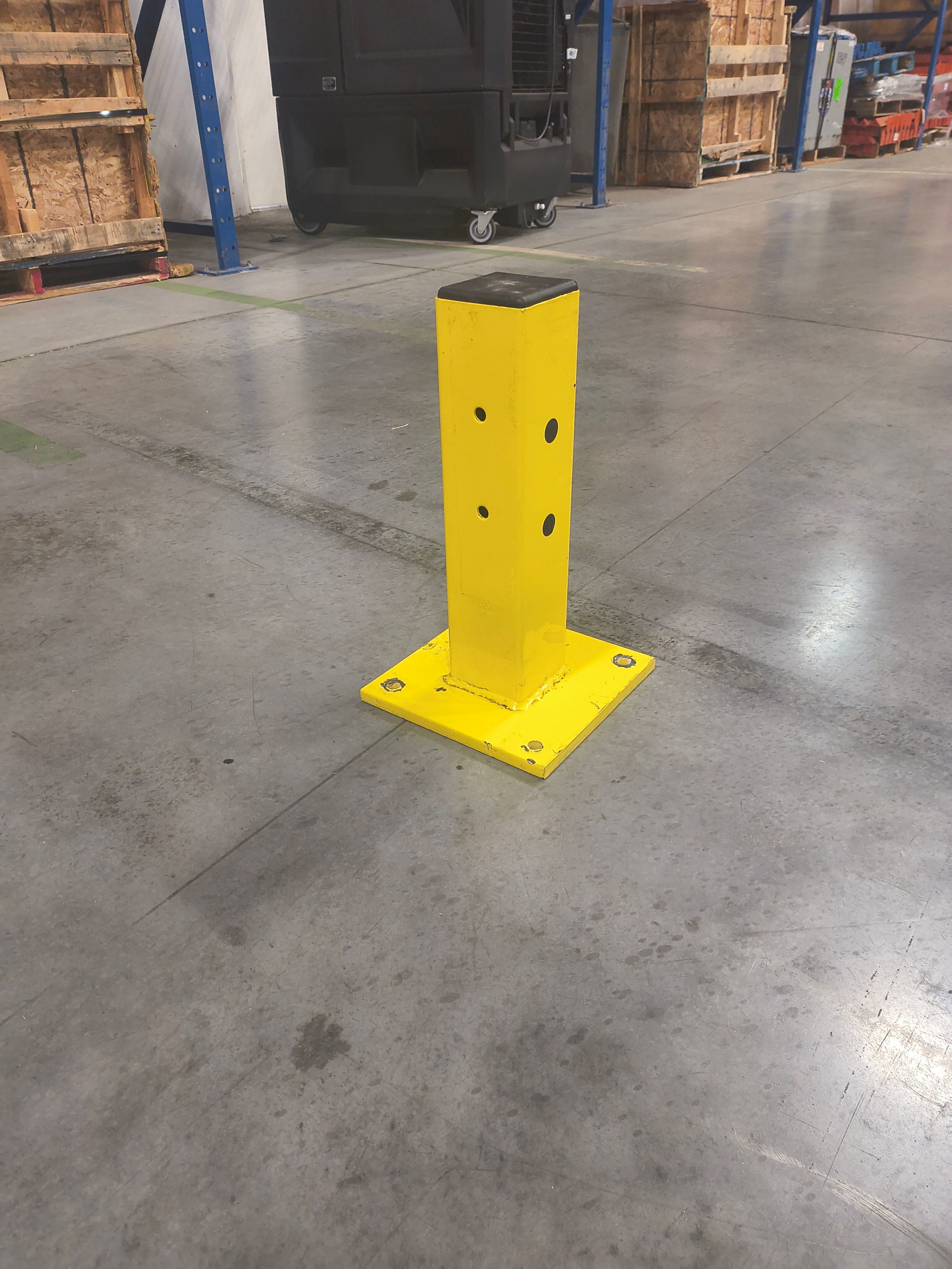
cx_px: 476
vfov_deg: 69.4
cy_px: 634
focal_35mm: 25
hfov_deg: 54.9
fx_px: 917
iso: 1092
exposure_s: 1/60
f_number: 1.7
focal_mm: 4.68
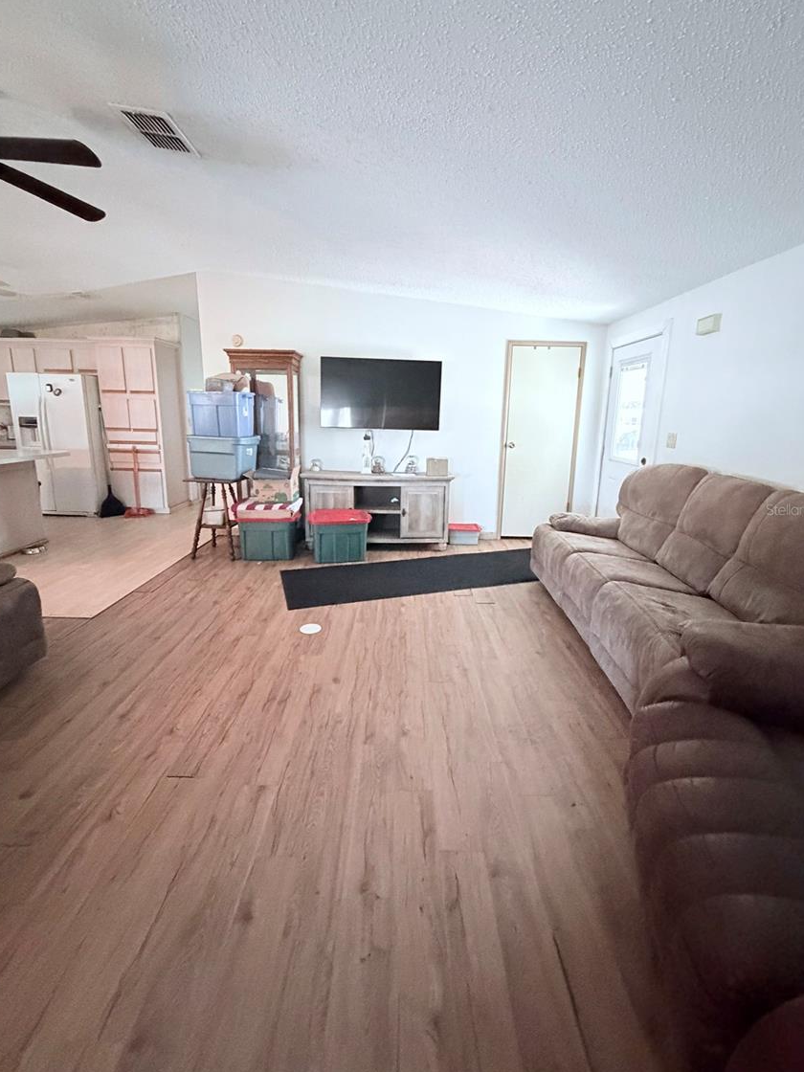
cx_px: 403
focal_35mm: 15
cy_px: 509
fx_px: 465
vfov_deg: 98.1
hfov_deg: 81.7
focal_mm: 2.22
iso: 1250
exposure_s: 1/60
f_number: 2.2
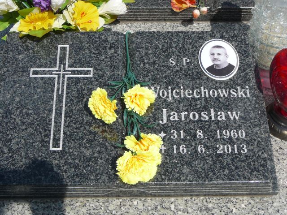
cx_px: 144
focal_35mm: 65
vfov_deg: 22.6
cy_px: 108
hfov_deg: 29.8
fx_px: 539
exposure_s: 1/400
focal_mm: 9.7
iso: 80
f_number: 6.3
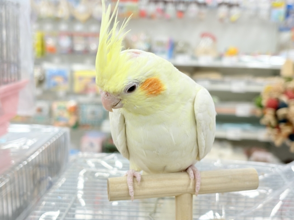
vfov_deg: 28.0
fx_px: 442
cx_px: 147
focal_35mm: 52
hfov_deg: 36.8
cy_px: 110
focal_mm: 5.96
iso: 40
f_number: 1.6
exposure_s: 1/50
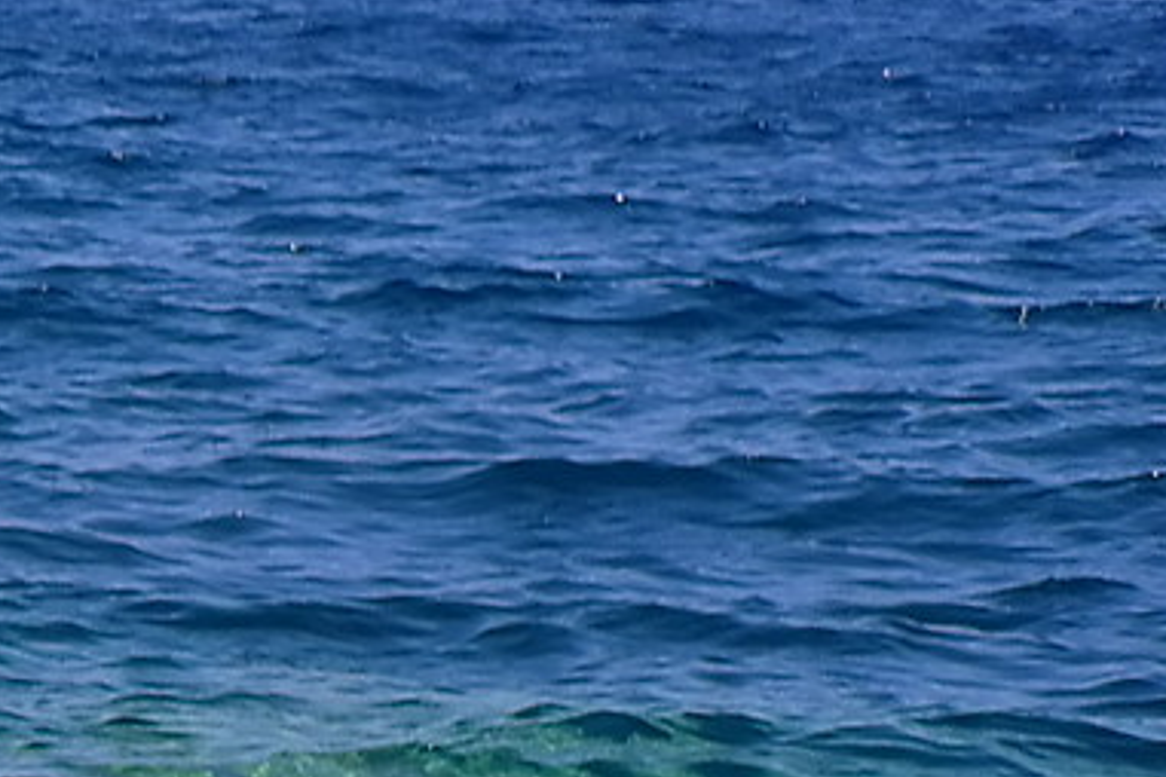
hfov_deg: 7.8
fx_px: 7352
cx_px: -2399
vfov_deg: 6.0
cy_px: 710
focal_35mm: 227
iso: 100
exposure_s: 1/640
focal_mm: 24
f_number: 5.6
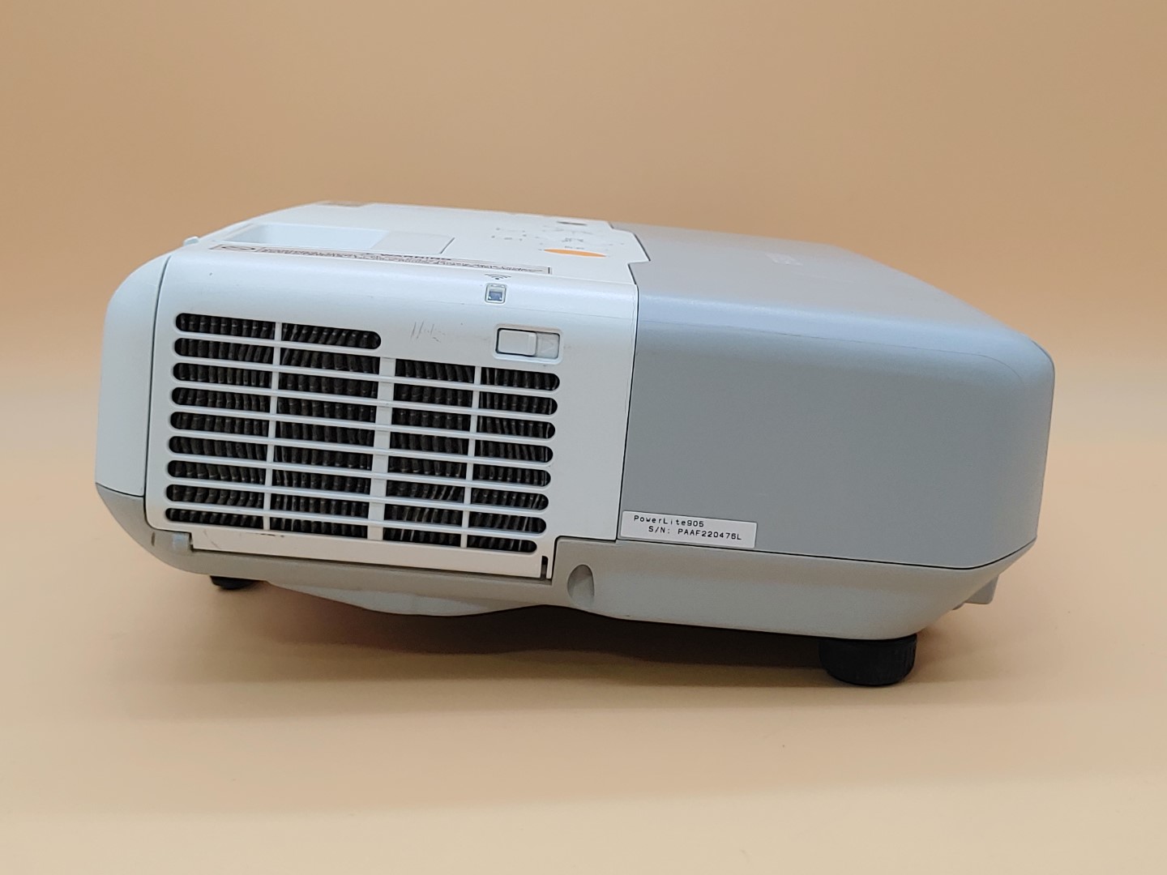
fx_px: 1652
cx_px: 584
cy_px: 438
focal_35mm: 49
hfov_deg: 38.9
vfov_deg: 29.7
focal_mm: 4.36
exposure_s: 1/111
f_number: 1.8
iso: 50
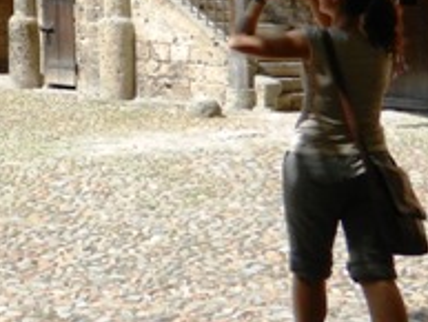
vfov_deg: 16.5
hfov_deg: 20.9
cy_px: -138
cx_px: -164
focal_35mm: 83
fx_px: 1027
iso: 160
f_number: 3.5
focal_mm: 4.5
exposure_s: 1/800
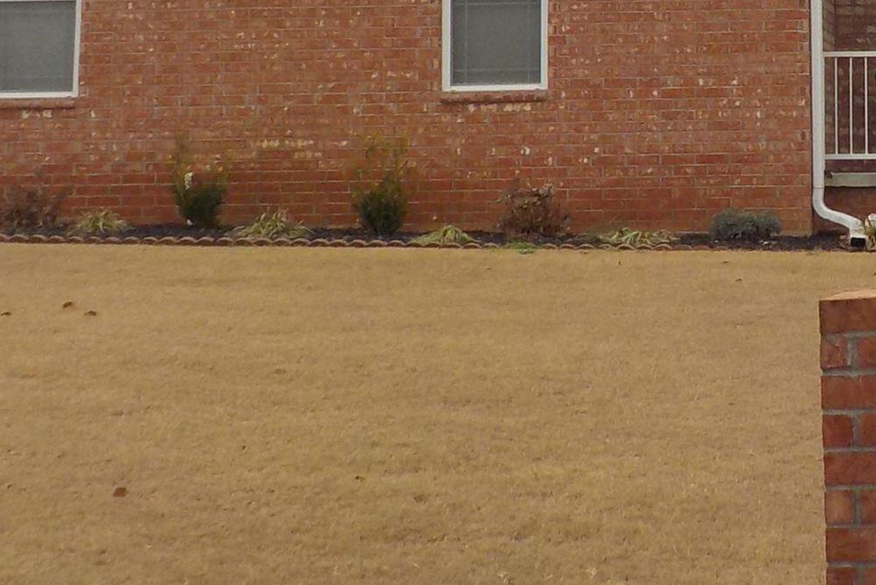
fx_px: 2337
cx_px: 940
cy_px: -41
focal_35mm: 96
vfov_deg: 14.0
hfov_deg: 20.3
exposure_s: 1/500
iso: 125
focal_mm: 4.1
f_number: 3.3
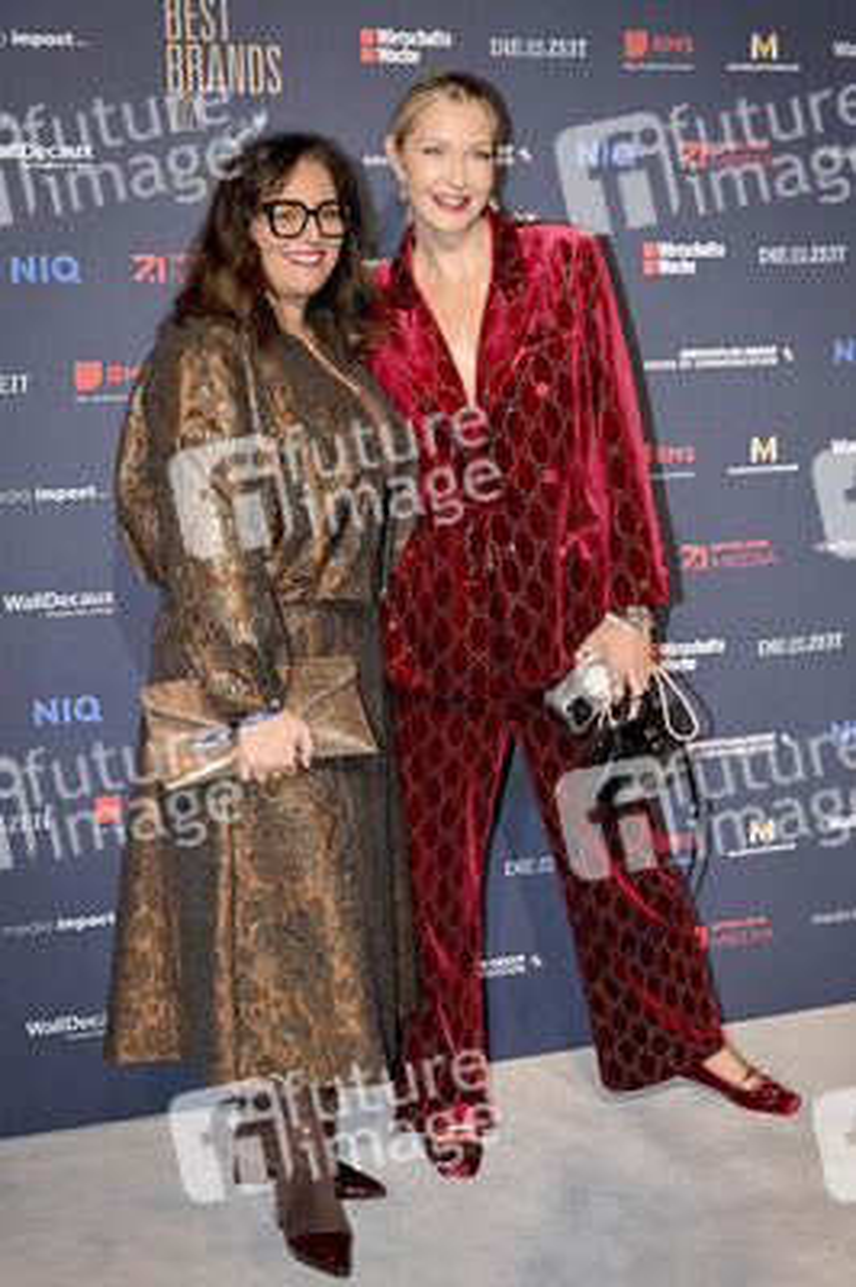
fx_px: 2036
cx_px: 428
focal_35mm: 57
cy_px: 644
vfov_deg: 35.1
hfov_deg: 23.7
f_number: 3.5
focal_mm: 57
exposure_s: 1/200
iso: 500
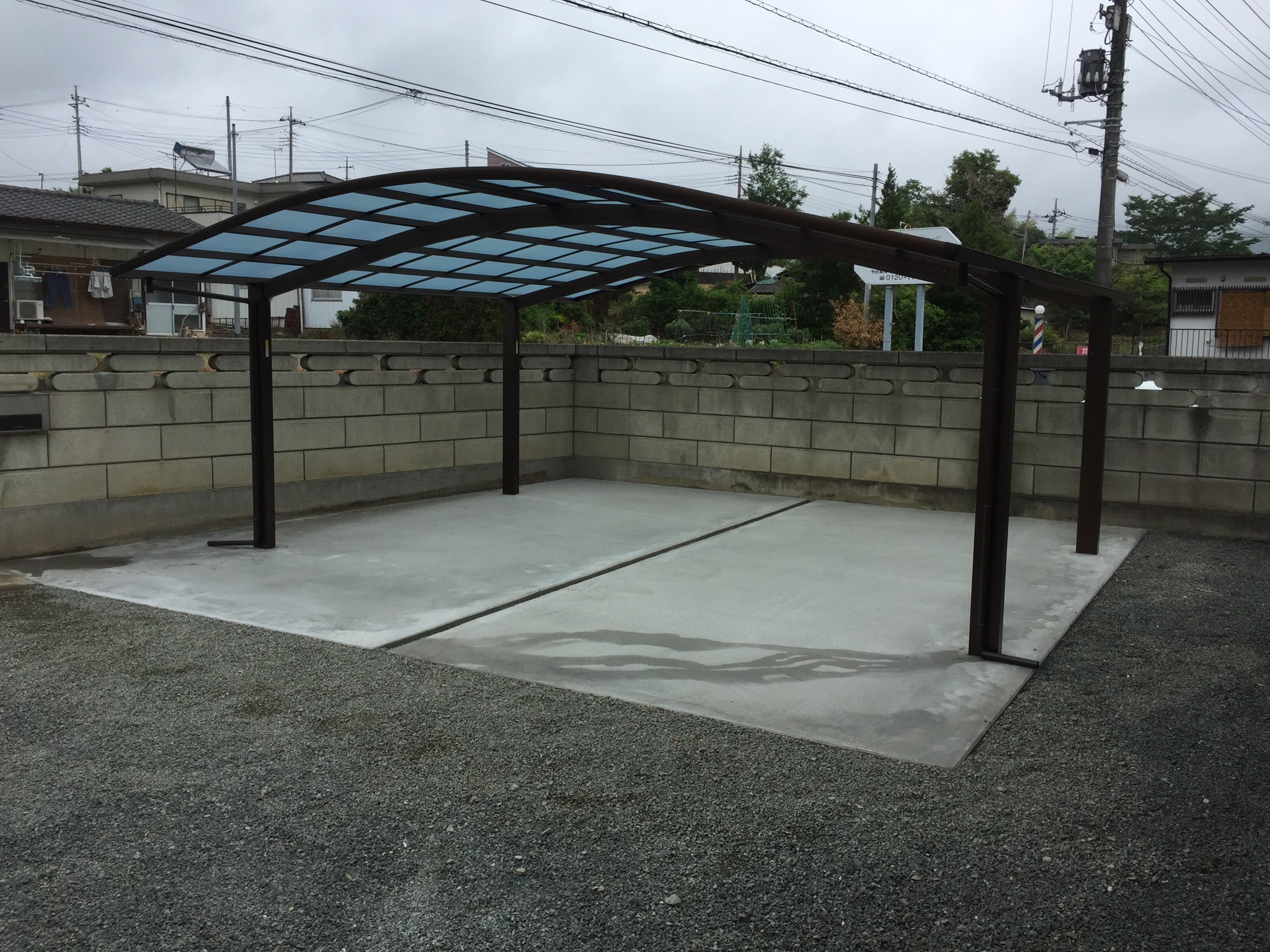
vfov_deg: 48.2
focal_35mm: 29
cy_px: 476
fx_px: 1064
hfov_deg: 61.7
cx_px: 635
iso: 32
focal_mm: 4.15
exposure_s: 1/1276
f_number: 2.2
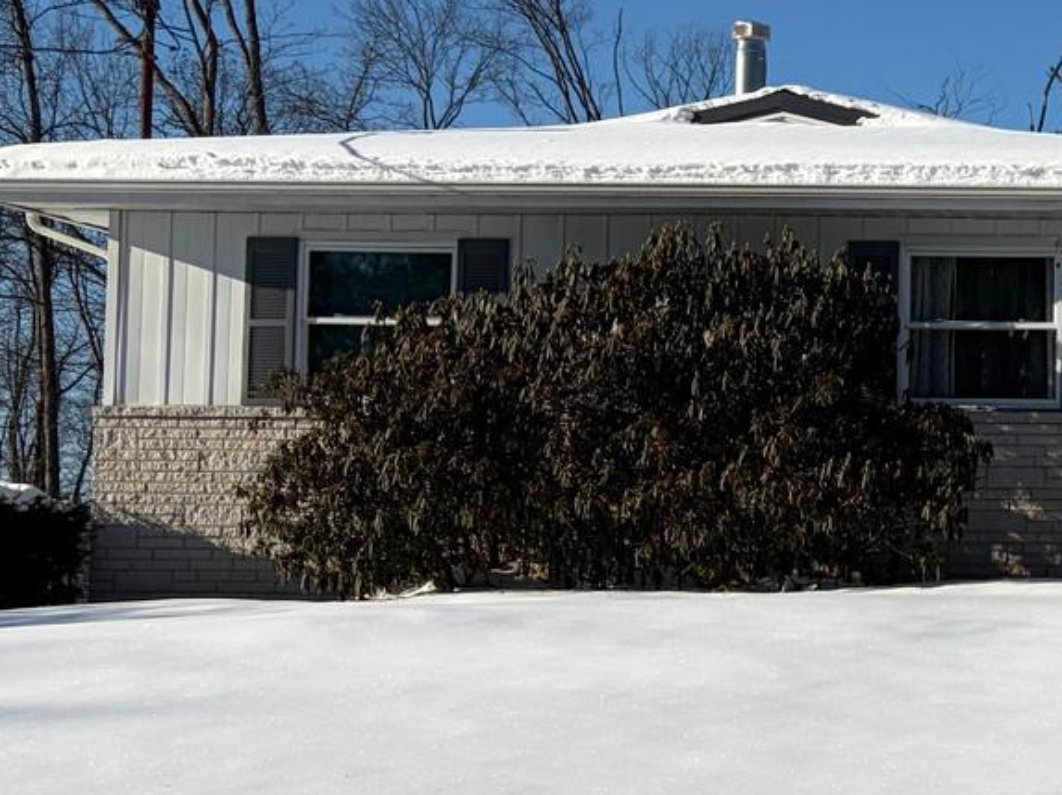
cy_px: 476
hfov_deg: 18.5
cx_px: 1624
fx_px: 2851
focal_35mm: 93
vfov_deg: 15.9
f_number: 1.6
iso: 50
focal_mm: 5.96
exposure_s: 1/6329
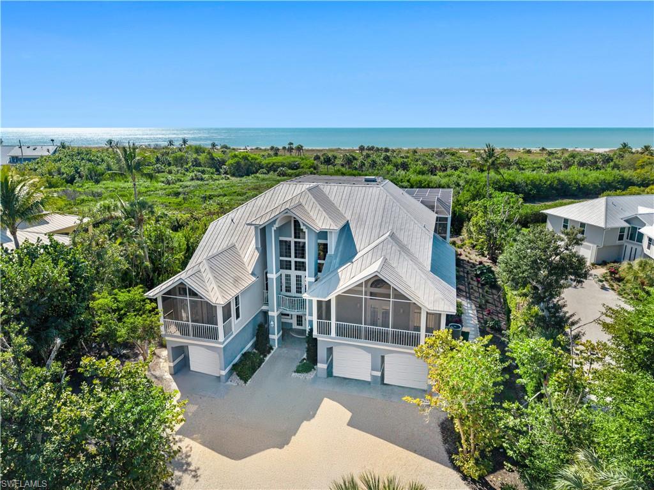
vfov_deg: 56.8
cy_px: 245
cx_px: 327
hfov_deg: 71.6
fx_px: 453
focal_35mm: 24
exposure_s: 1/500
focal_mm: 8.67
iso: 100
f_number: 1.8
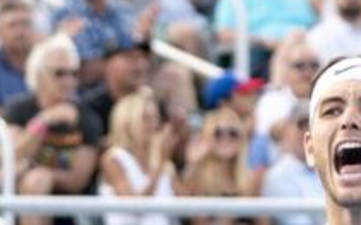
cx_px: 433
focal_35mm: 448
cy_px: 364
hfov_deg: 4.7
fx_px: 4405
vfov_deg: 2.9
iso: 640
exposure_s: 1/1250
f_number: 4
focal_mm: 120
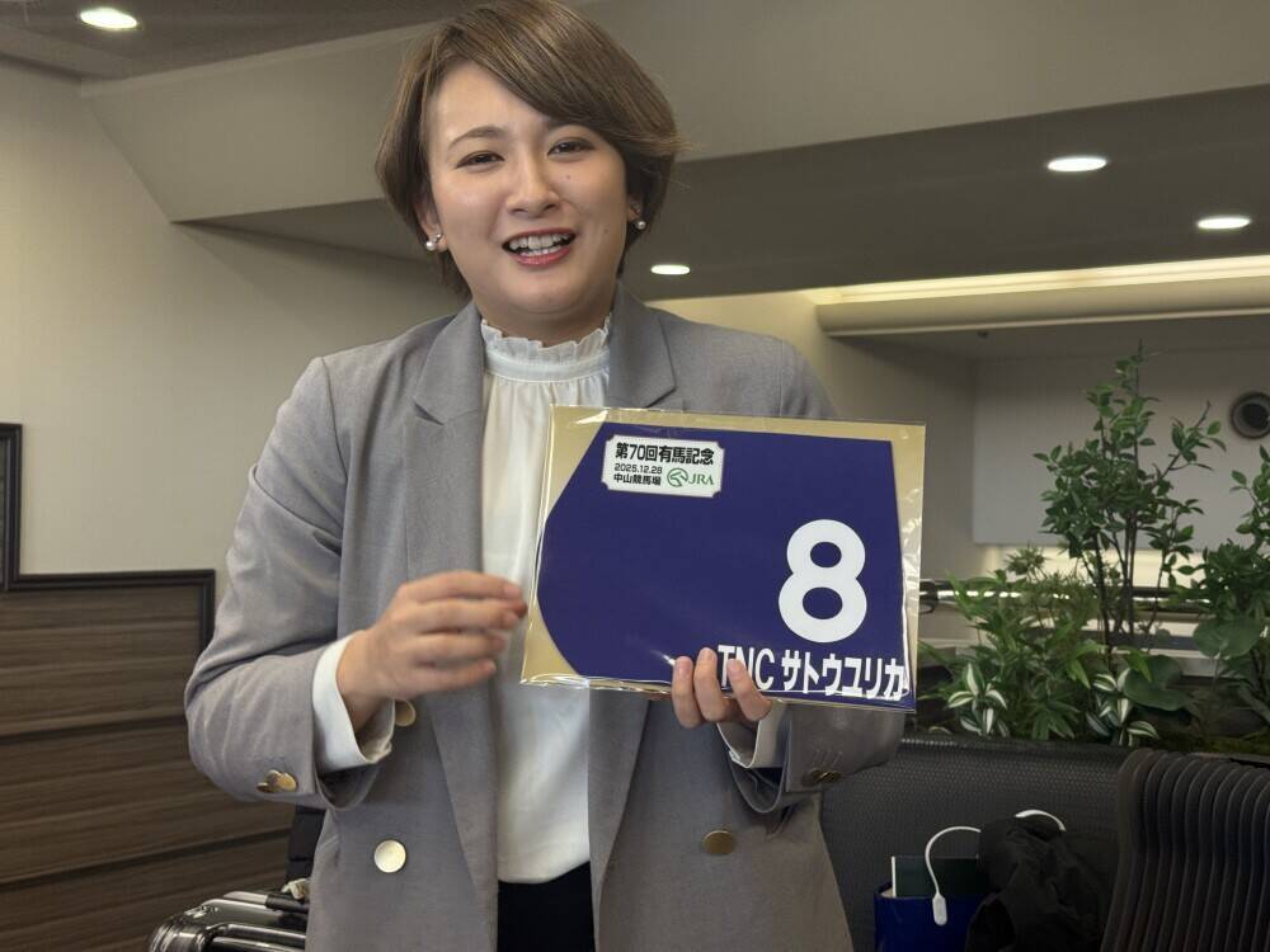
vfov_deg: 30.3
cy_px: 476
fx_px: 1761
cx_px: 635
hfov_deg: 39.7
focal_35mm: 48
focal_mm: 6.76
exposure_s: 1/50
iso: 50
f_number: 1.78
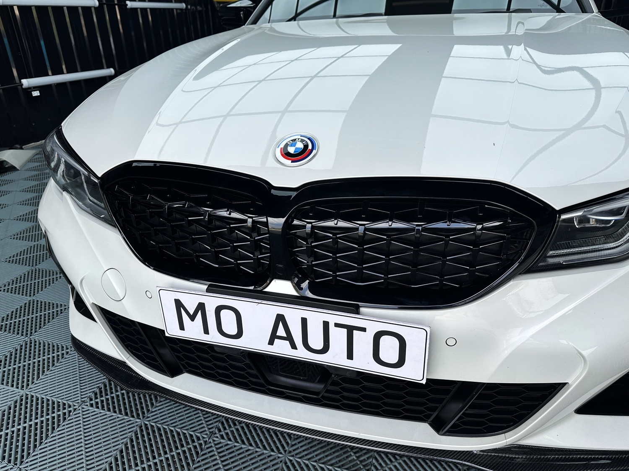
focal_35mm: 24
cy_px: 236
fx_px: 436
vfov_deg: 56.8
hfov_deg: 71.6
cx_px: 314
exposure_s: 1/935
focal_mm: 6.86
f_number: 1.78
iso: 80
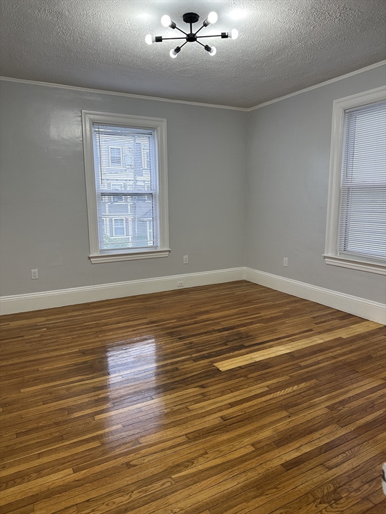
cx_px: 193
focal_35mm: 24
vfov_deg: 71.6
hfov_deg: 56.8
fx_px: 357
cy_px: 257
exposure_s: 1/120
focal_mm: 6.86
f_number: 1.78
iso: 160
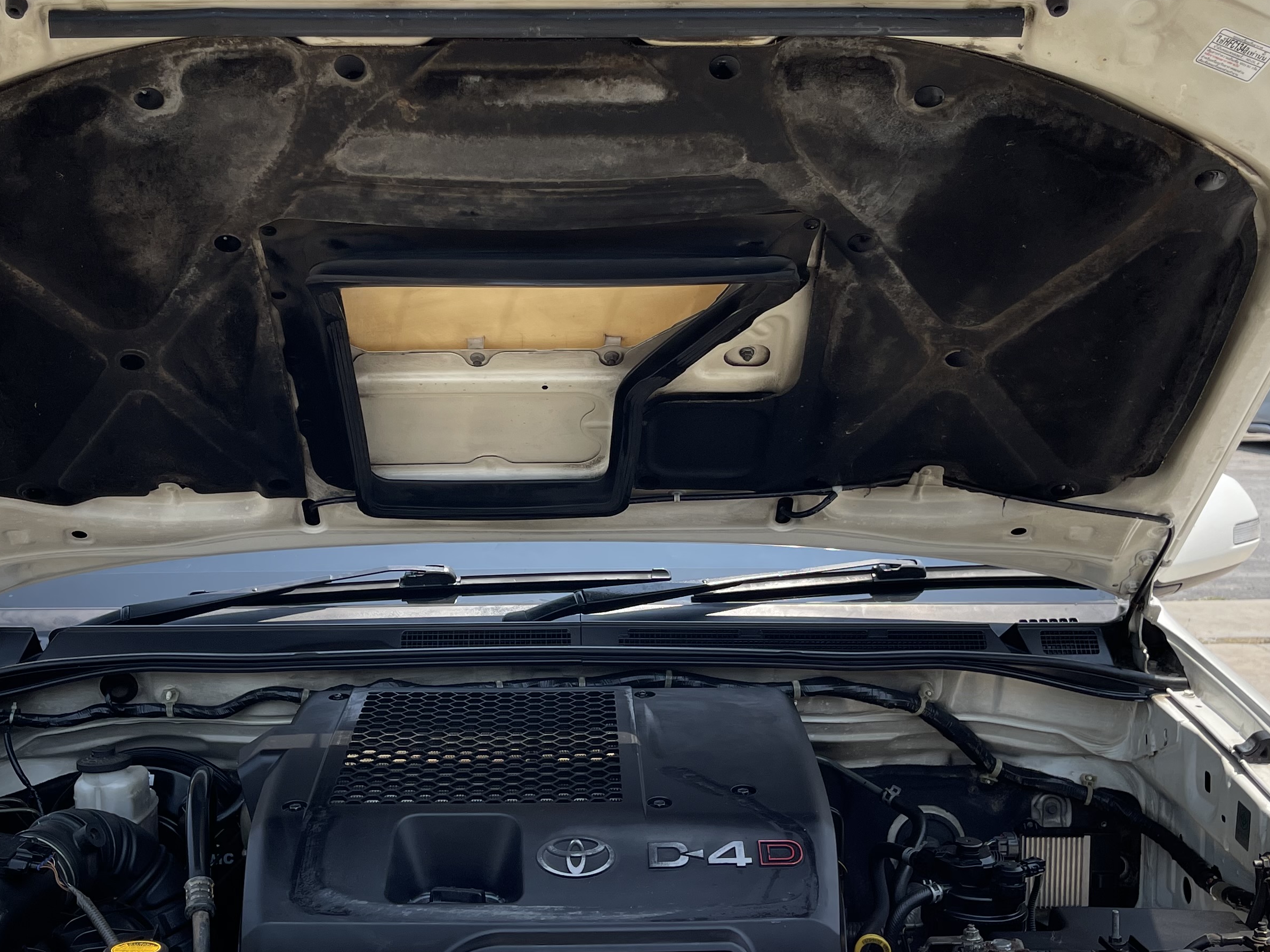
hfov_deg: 42.9
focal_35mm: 44
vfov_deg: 32.9
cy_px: 483
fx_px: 1614
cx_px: 551
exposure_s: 1/2387
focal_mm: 5.1
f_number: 1.6
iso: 32
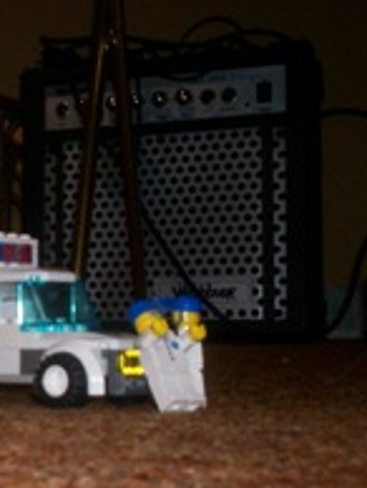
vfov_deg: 23.5
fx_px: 1171
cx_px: -98
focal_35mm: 83
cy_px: 272
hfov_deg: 16.9
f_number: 4.5
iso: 140
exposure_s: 1/60
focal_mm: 6
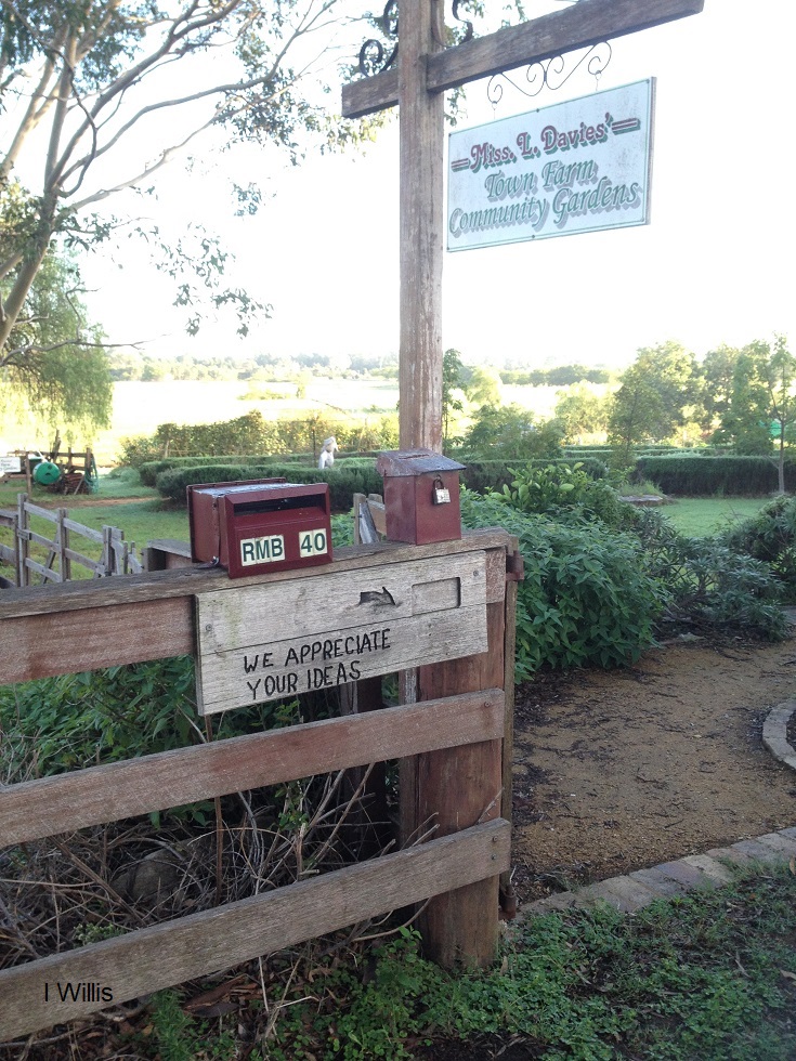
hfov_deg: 40.7
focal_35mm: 35
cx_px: 398
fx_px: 1073
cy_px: 530
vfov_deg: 52.6
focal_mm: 4.28
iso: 80
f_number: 2.4
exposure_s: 1/120
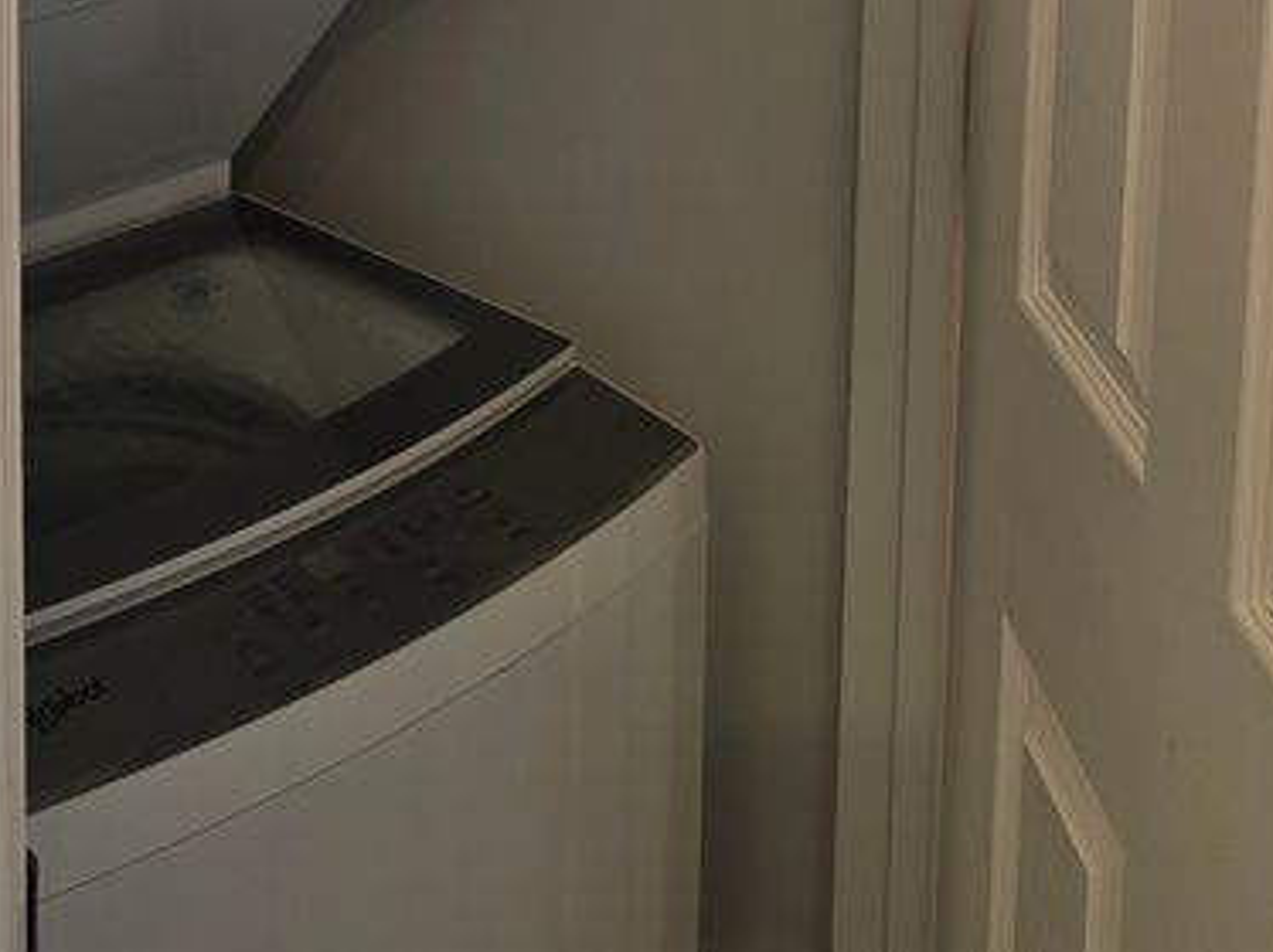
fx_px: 2315
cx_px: 286
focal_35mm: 63
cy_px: -330
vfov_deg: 20.9
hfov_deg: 30.1
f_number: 1.7
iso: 100
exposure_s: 1/120
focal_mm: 6.3
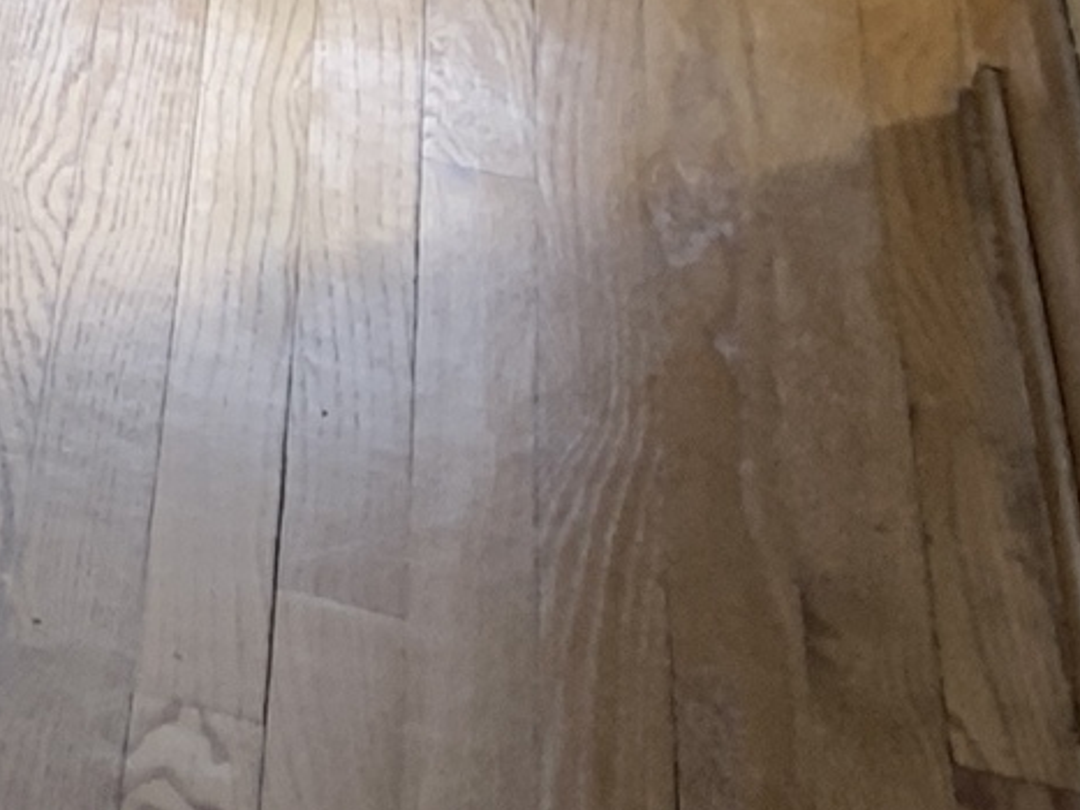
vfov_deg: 7.6
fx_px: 5334
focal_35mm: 171
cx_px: -2428
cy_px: -1564
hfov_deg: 8.9
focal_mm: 4.25
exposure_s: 1/120
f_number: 1.8
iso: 64
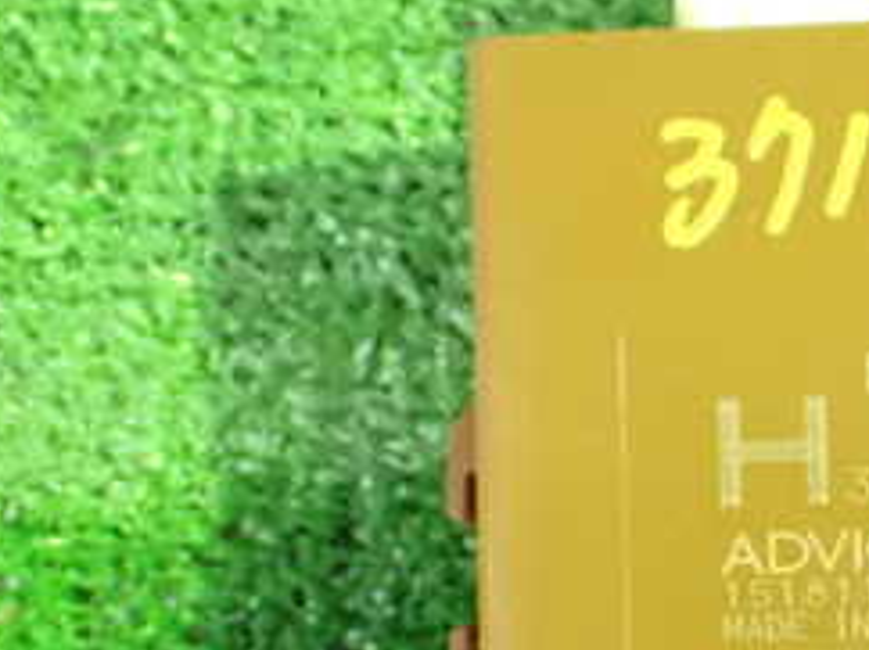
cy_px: 456
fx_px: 3110
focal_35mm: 124
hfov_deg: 15.4
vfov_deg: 11.9
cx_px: 1023
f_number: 3.2
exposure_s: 1/20
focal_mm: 9.01
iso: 1600
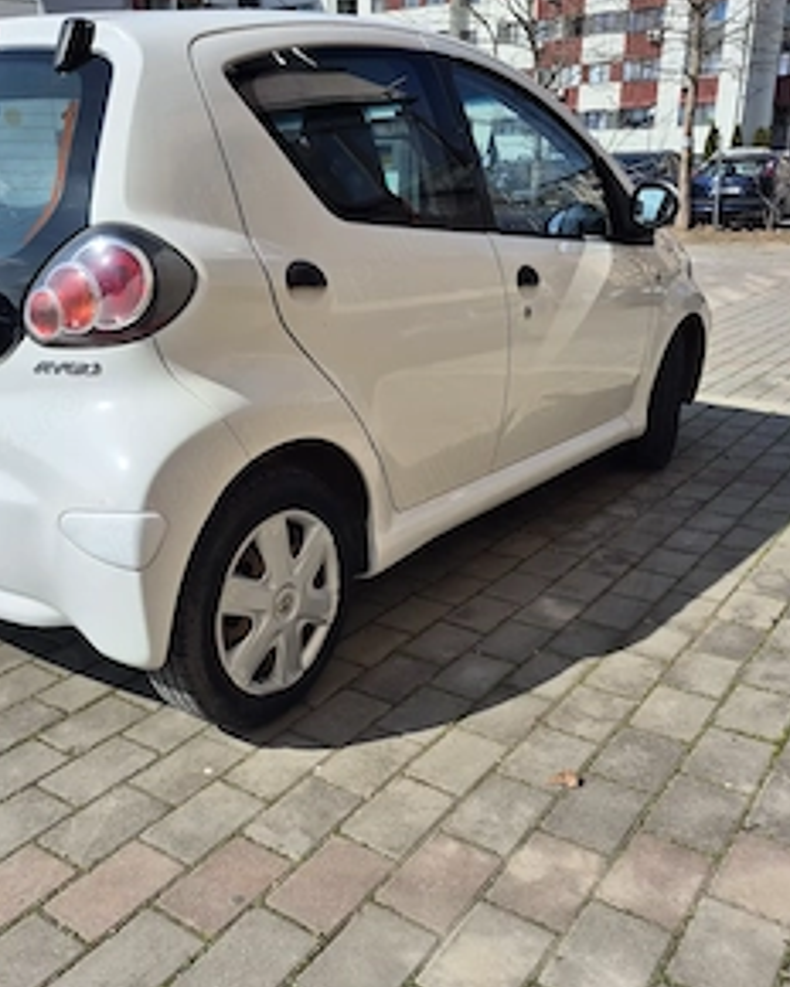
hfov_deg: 46.9
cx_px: 330
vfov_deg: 57.1
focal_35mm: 31
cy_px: 524
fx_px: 906
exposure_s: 1/2500
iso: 25
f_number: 1.8
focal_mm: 5.4
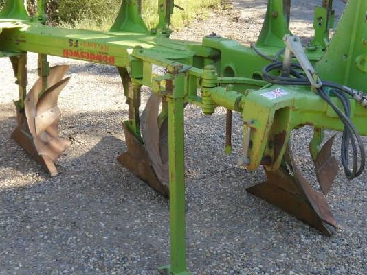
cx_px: 179
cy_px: 73
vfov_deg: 21.2
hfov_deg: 28.1
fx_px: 732
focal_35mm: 69
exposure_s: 1/125
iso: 160
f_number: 5
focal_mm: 18
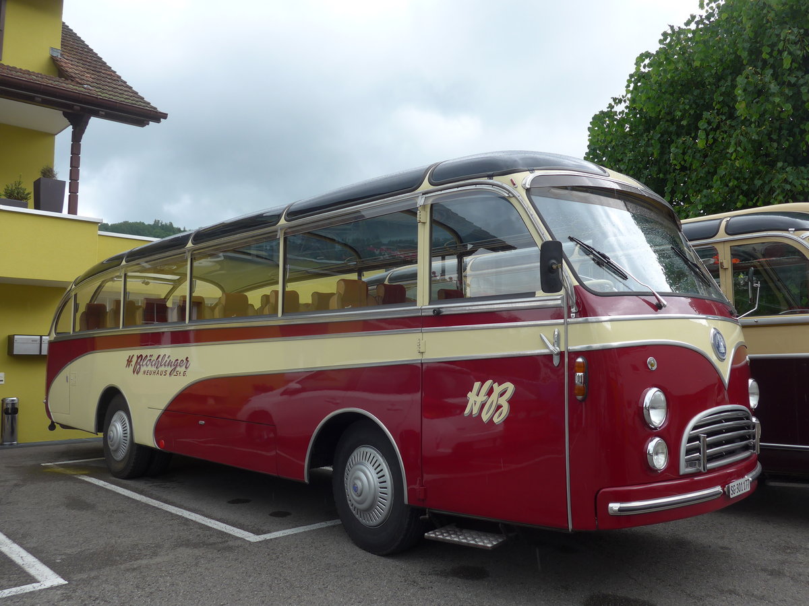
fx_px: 678
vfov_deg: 48.2
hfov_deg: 61.7
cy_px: 303
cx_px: 404
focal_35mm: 29
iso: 80
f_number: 2.8
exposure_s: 1/320
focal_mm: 6
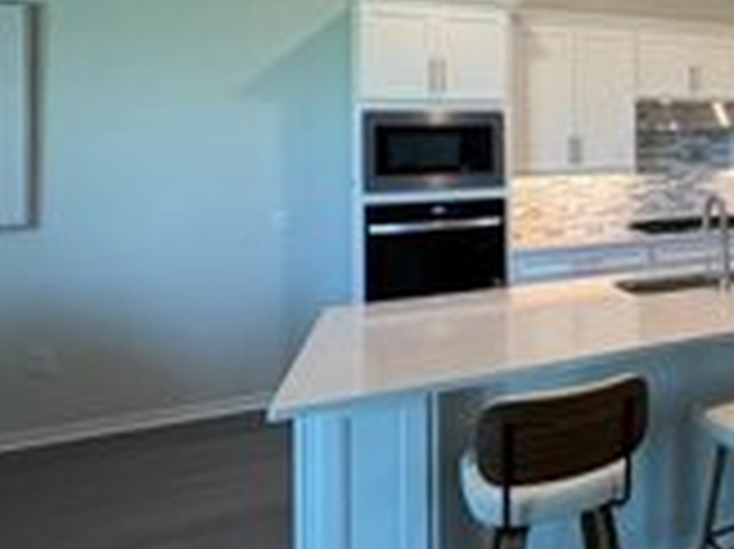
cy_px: 135
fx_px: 657
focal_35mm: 31
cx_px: 766
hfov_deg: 46.6
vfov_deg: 43.9
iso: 160
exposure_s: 1/120
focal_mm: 2.22
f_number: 2.2
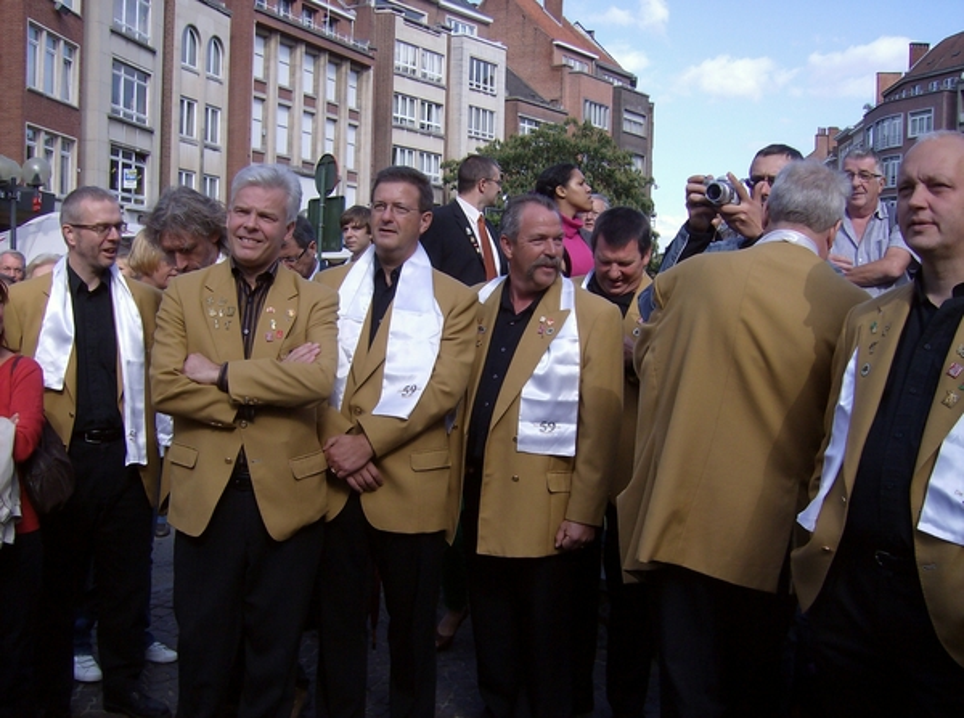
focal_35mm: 36
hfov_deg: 51.5
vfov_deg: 39.5
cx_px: 482
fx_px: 1000
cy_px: 359
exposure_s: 1/327
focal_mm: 6
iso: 100
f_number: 4.7
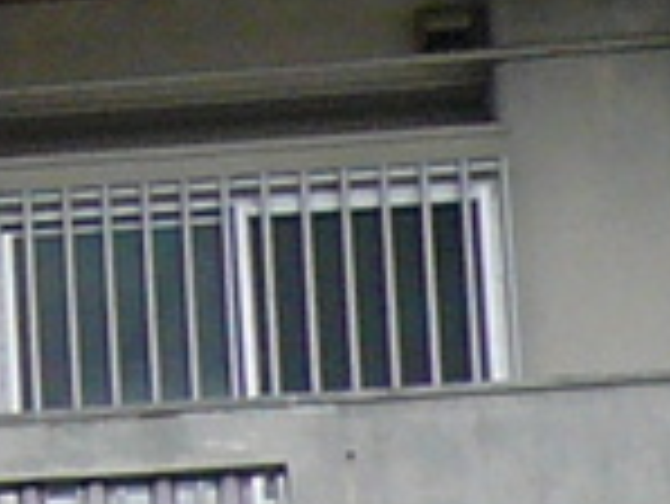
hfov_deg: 6.1
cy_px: 1503
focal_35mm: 302
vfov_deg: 4.7
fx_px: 5850
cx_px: -1291
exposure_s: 1/320
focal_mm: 4.7
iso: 100
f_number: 2.8
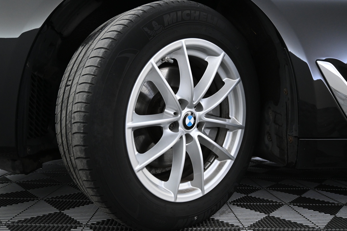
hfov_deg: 65.5
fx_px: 270
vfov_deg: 46.4
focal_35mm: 28
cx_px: 174
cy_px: 116
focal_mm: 18
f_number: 3.5
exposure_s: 1/30
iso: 1800
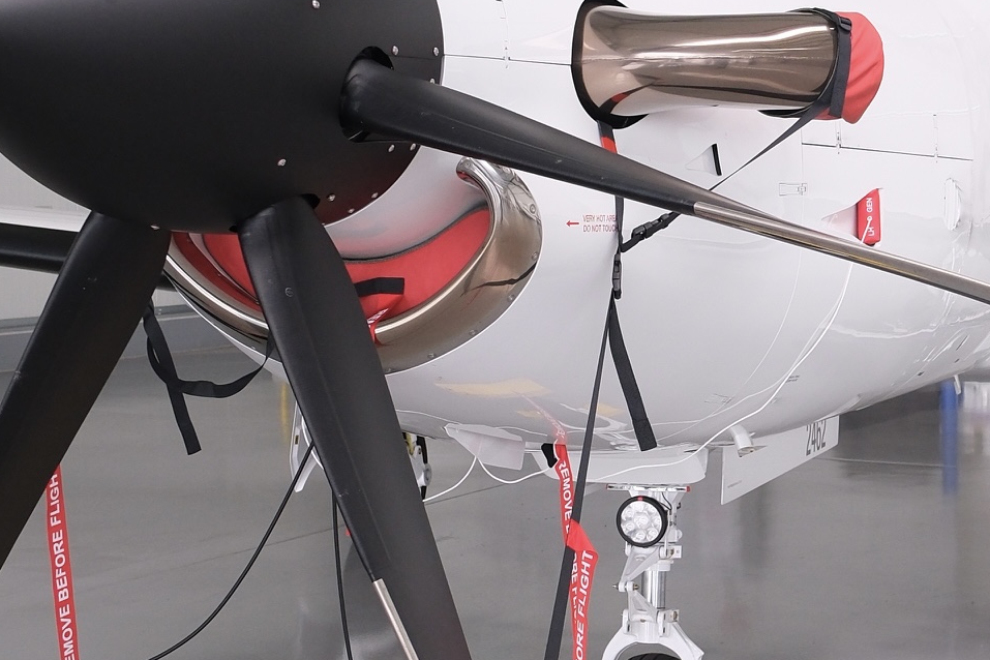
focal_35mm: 50
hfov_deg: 39.4
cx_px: 600
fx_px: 1375
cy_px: 44
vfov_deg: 26.0
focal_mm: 15
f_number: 3.5
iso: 800
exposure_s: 1/100
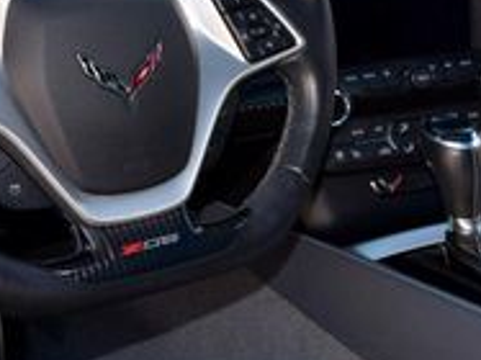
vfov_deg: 14.9
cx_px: 329
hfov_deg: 19.8
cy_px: 222
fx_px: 1375
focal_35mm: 99
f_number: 4.5
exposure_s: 1/80
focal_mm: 20
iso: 800
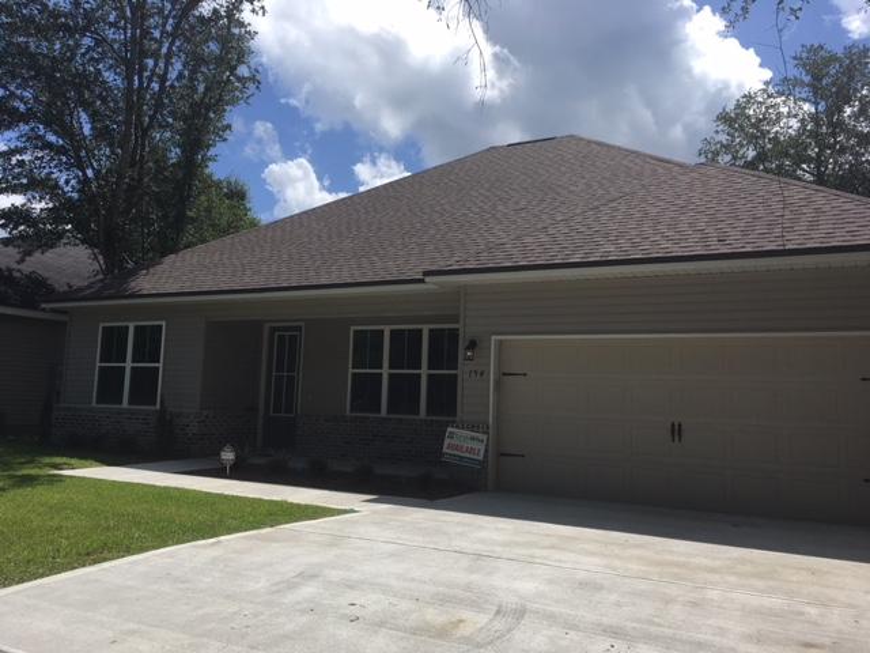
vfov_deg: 48.2
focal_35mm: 29
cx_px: 435
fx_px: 729
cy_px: 326
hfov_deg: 61.7
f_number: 2.2
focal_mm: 4.15
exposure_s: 1/1972
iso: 25
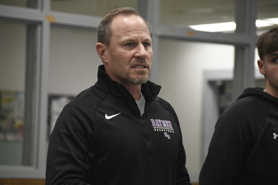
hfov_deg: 10.2
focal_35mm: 202
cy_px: 92
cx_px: 139
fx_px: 1560
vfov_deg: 6.8
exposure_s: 1/500
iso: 8000
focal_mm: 135
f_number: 4.8
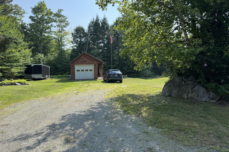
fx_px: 159
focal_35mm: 25
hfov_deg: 71.5
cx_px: 114
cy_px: 67
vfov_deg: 51.2
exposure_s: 1/1818
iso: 80
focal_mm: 6.76
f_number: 1.78
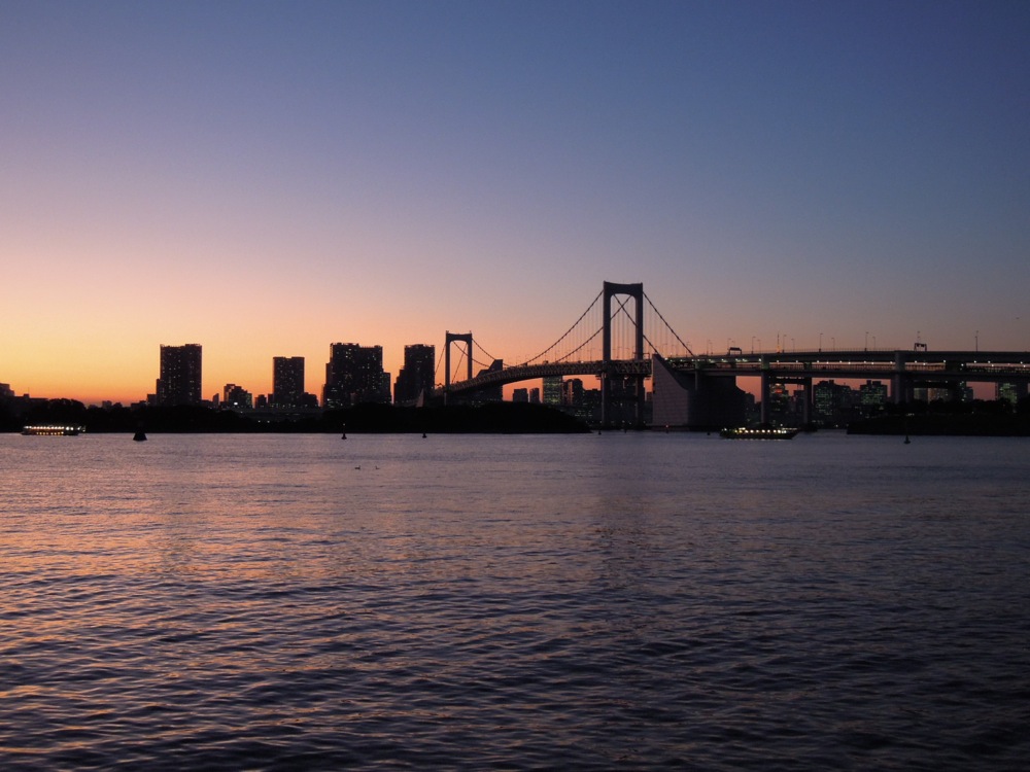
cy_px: 386
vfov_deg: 36.0
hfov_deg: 46.8
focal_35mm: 40
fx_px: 1190
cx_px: 515
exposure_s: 1/40
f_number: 3.3
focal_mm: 7.2
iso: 400
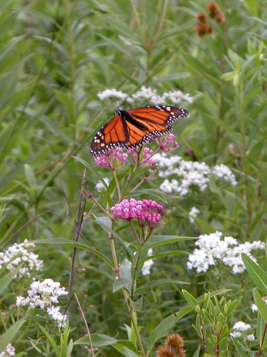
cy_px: 178
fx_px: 2880
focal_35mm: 280
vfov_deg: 7.1
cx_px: 134
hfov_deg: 5.3
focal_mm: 71.2
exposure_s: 1/383
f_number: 4.2
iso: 100
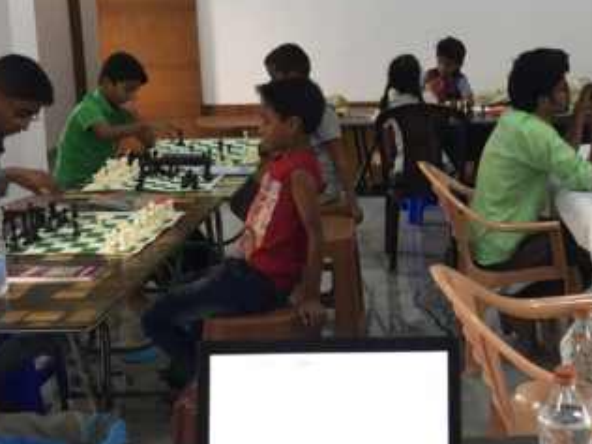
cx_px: 478
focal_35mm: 55
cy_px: 133
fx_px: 941
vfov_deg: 26.3
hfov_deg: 33.9
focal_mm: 4.15
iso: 100
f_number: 2.2
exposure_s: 1/33
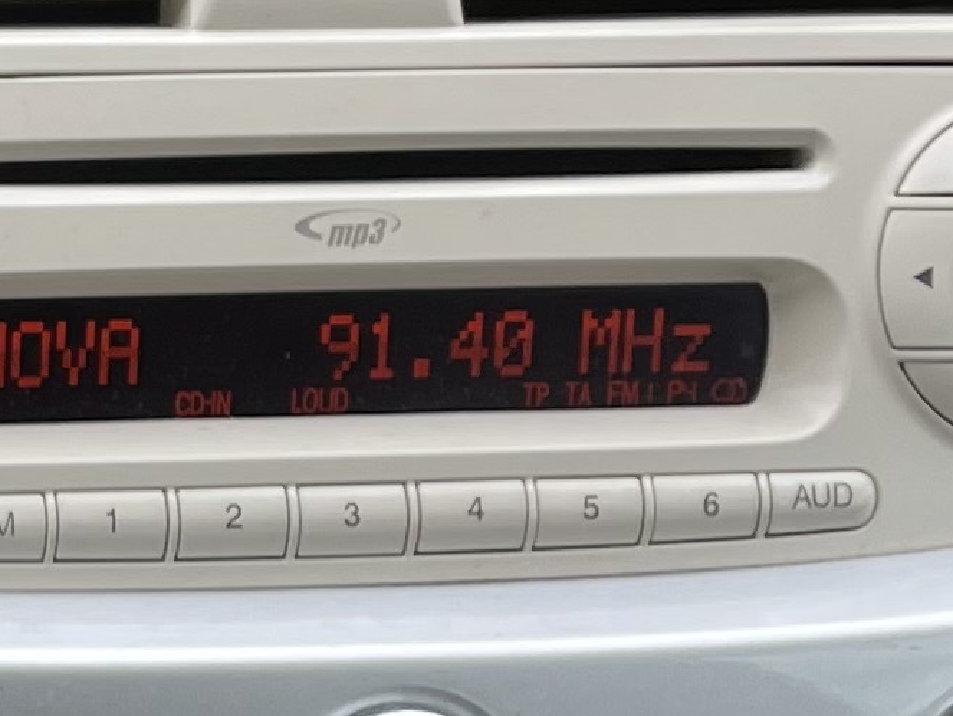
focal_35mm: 158
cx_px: -906
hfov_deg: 11.4
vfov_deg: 9.3
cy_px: 883
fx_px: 4352
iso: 32
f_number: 1.6
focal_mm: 4.2
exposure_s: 1/303
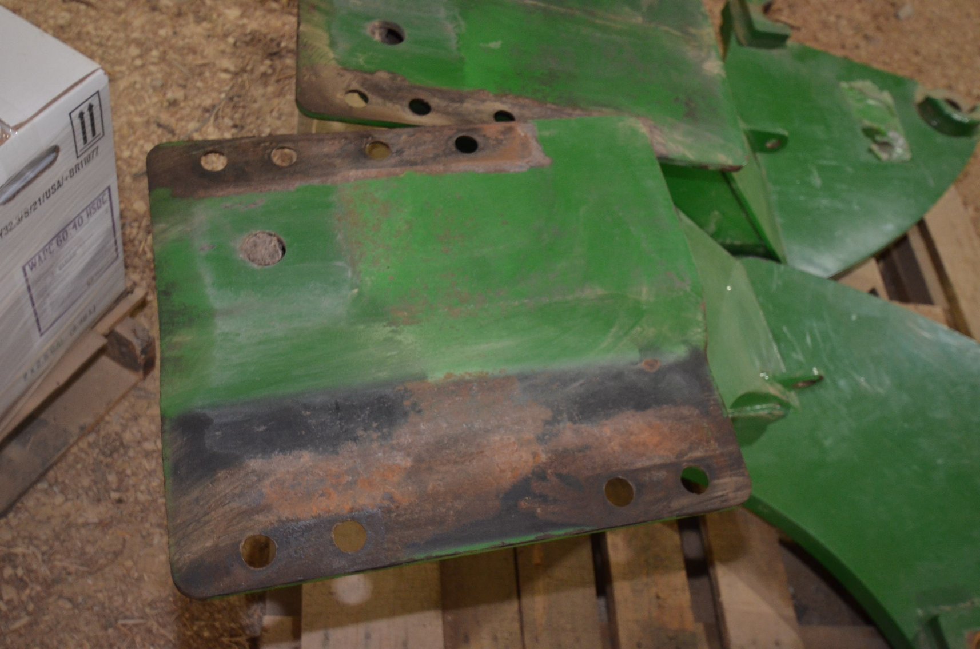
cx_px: 490
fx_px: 978
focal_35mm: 36
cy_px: 324
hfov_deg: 53.2
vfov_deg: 36.7
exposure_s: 1/60
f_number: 4.5
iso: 1600
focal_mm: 24
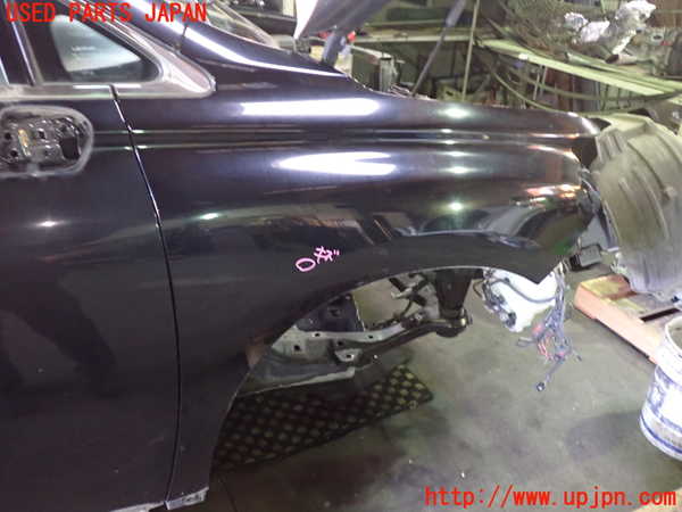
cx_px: 341
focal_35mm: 30
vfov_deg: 46.8
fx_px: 591
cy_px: 256
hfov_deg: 60.0
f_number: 2.3
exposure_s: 1/15
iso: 800
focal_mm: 5.4
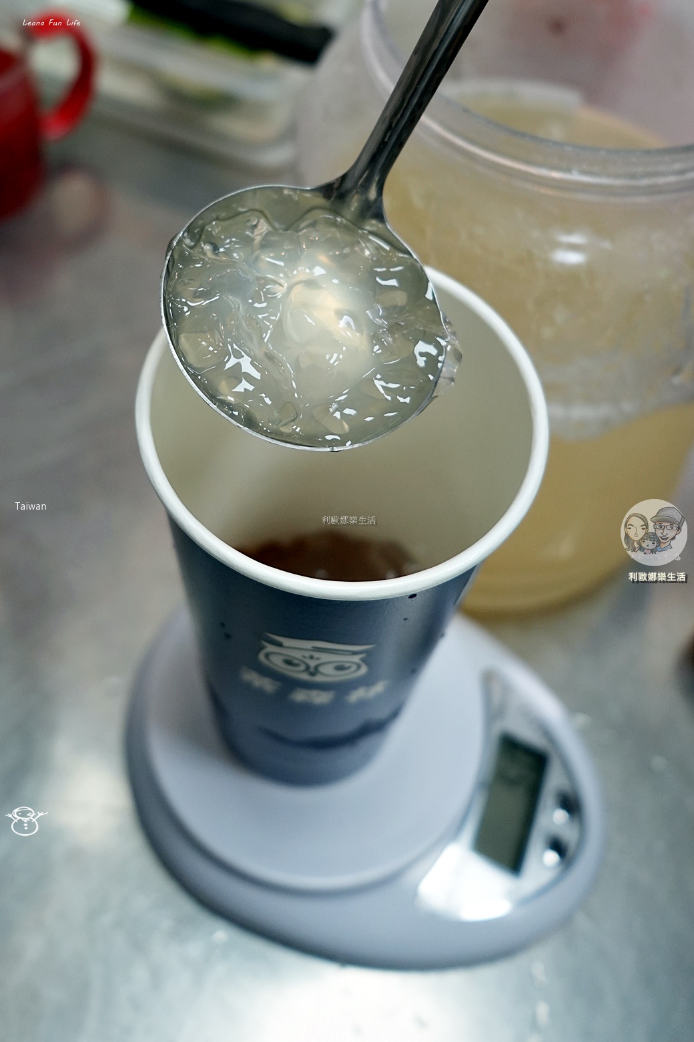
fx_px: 839
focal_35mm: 29
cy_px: 521
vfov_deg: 63.7
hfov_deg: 45.0
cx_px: 347
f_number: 4
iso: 800
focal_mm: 29
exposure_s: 1/160
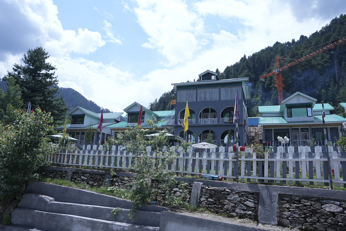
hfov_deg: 73.7
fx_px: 231
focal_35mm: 24
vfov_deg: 53.1
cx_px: 173
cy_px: 116
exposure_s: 1/640
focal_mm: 24
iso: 125
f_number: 5.6
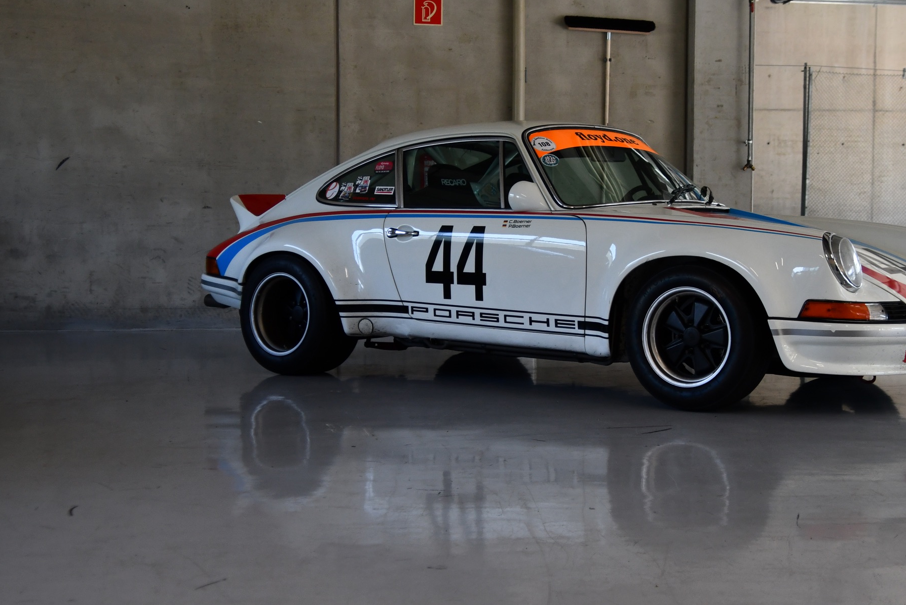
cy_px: 256
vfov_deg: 23.0
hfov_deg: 33.8
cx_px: 562
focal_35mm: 59
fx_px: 1485
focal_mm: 31
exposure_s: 1/250
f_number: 3.5
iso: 640
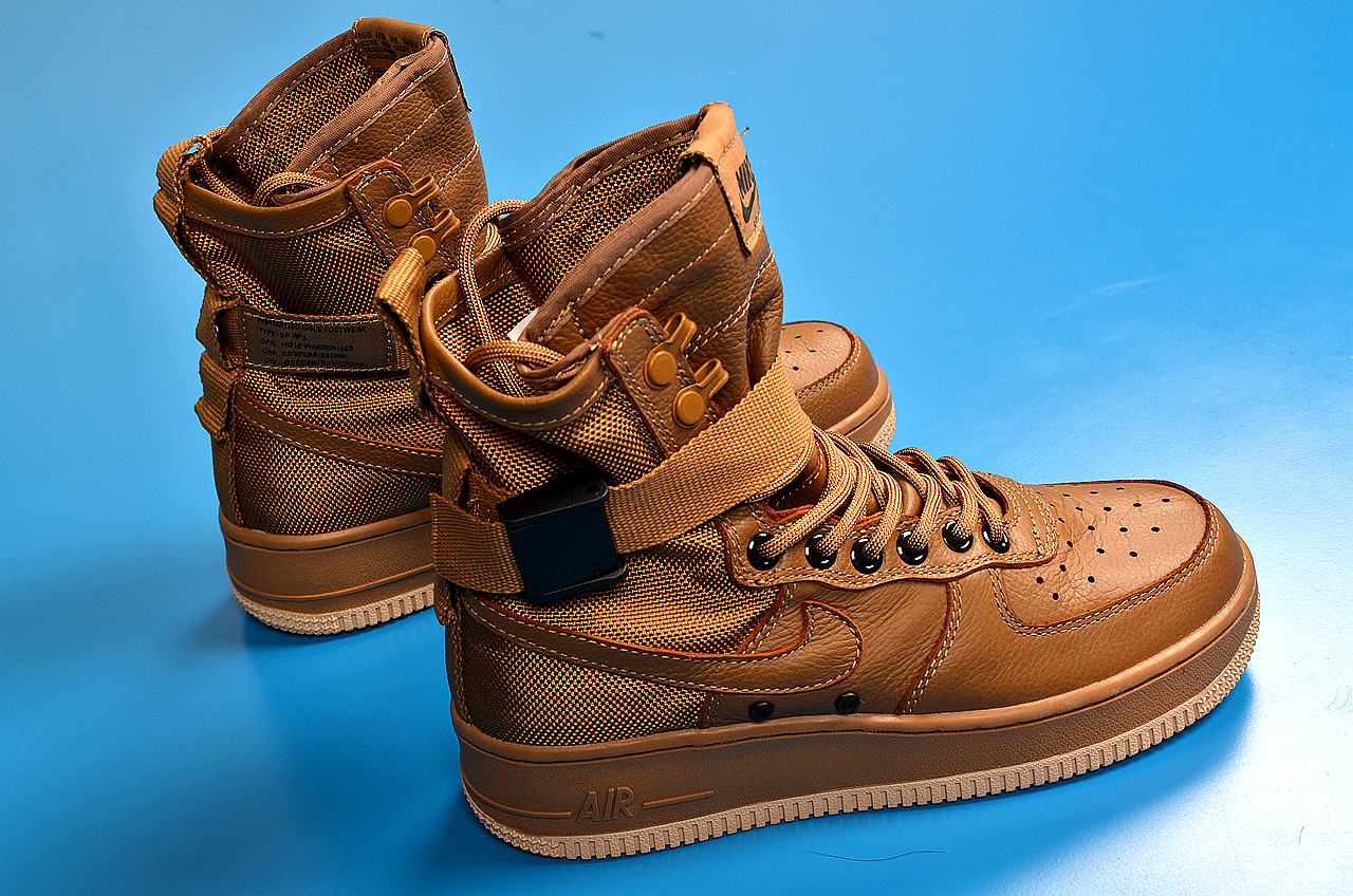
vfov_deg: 25.6
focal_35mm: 52
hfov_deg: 37.9
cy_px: 448
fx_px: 1969
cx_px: 676
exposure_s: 1/100
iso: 250
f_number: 9
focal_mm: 35
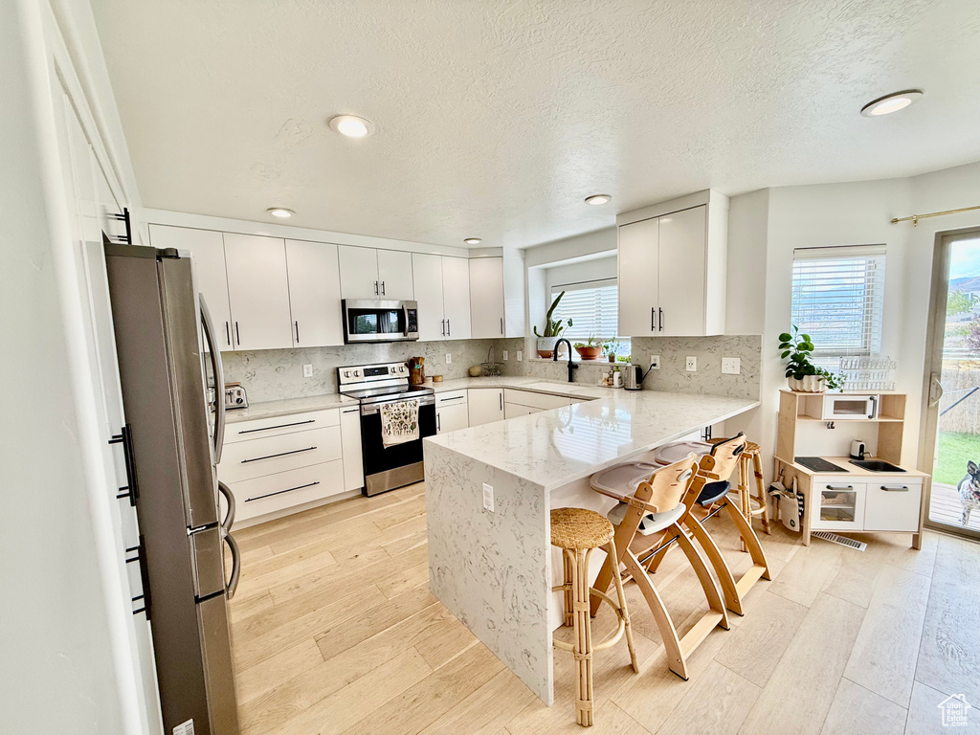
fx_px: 396
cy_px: 368
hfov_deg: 102.1
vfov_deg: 85.7
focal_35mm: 14
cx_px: 490
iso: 64
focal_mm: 2.22
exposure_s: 1/144
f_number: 2.2
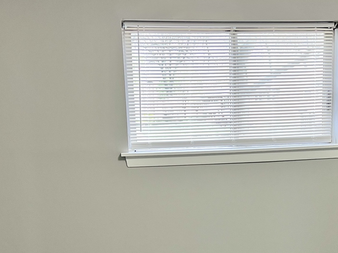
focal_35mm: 52
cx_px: 208
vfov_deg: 27.5
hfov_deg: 36.6
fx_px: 508
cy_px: 197
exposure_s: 1/60
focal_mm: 5.7
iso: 125
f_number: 1.5
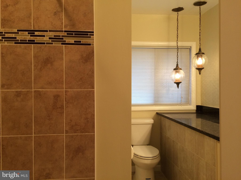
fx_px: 202
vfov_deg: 48.2
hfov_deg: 61.7
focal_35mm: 29
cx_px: 120
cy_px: 90
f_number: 2.2
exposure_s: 1/30
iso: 100
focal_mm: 4.15
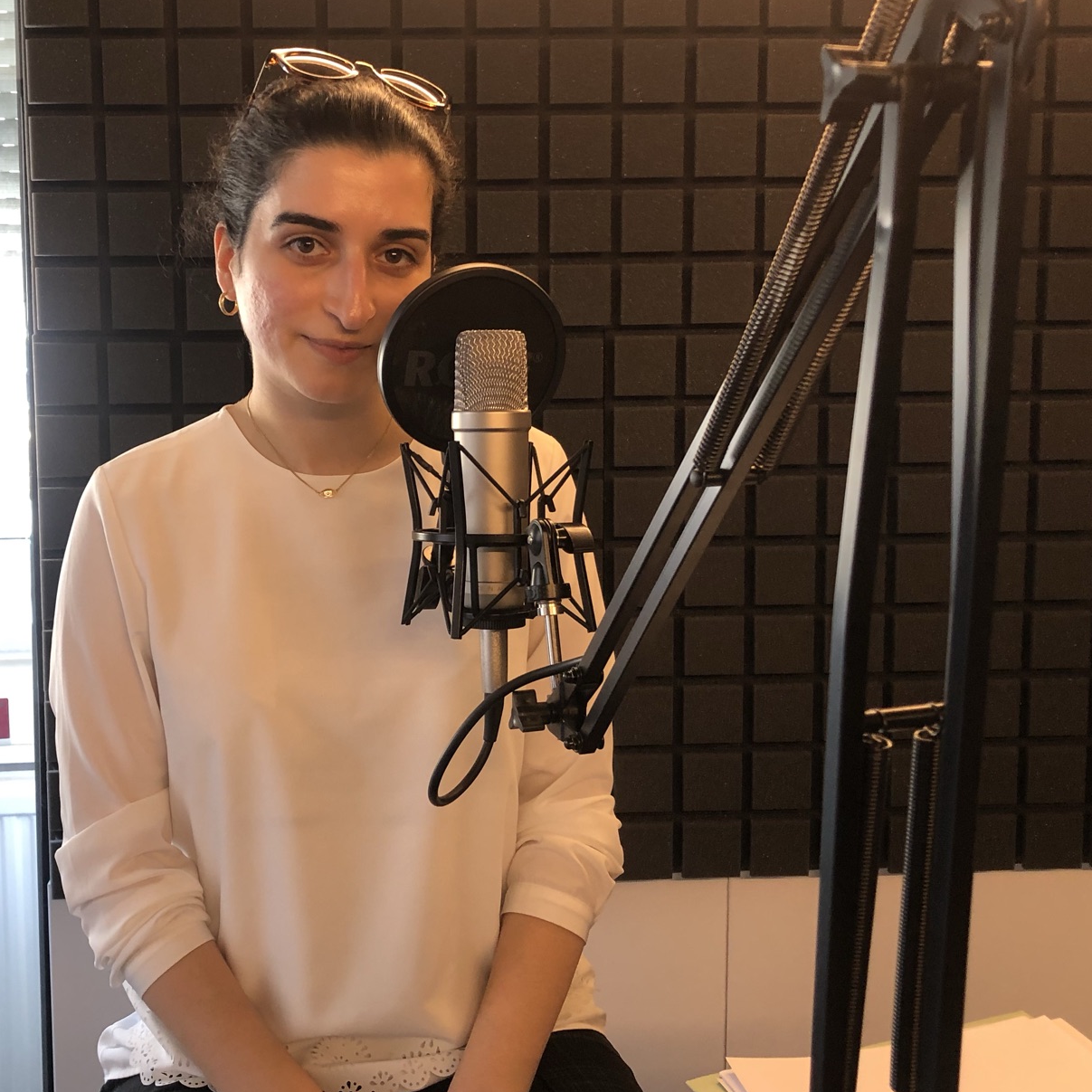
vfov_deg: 39.9
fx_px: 1499
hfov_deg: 39.8
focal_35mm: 42
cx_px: 433
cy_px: 458
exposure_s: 1/17
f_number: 1.8
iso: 40
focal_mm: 3.99
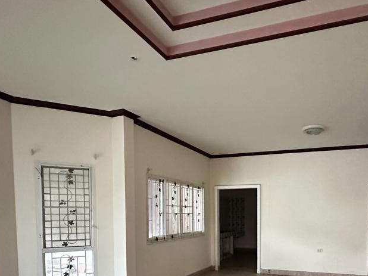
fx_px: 276
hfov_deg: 65.2
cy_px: 227
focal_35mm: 26
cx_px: 250
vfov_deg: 49.5
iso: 1250
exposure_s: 1/55
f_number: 2.2
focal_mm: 2.22
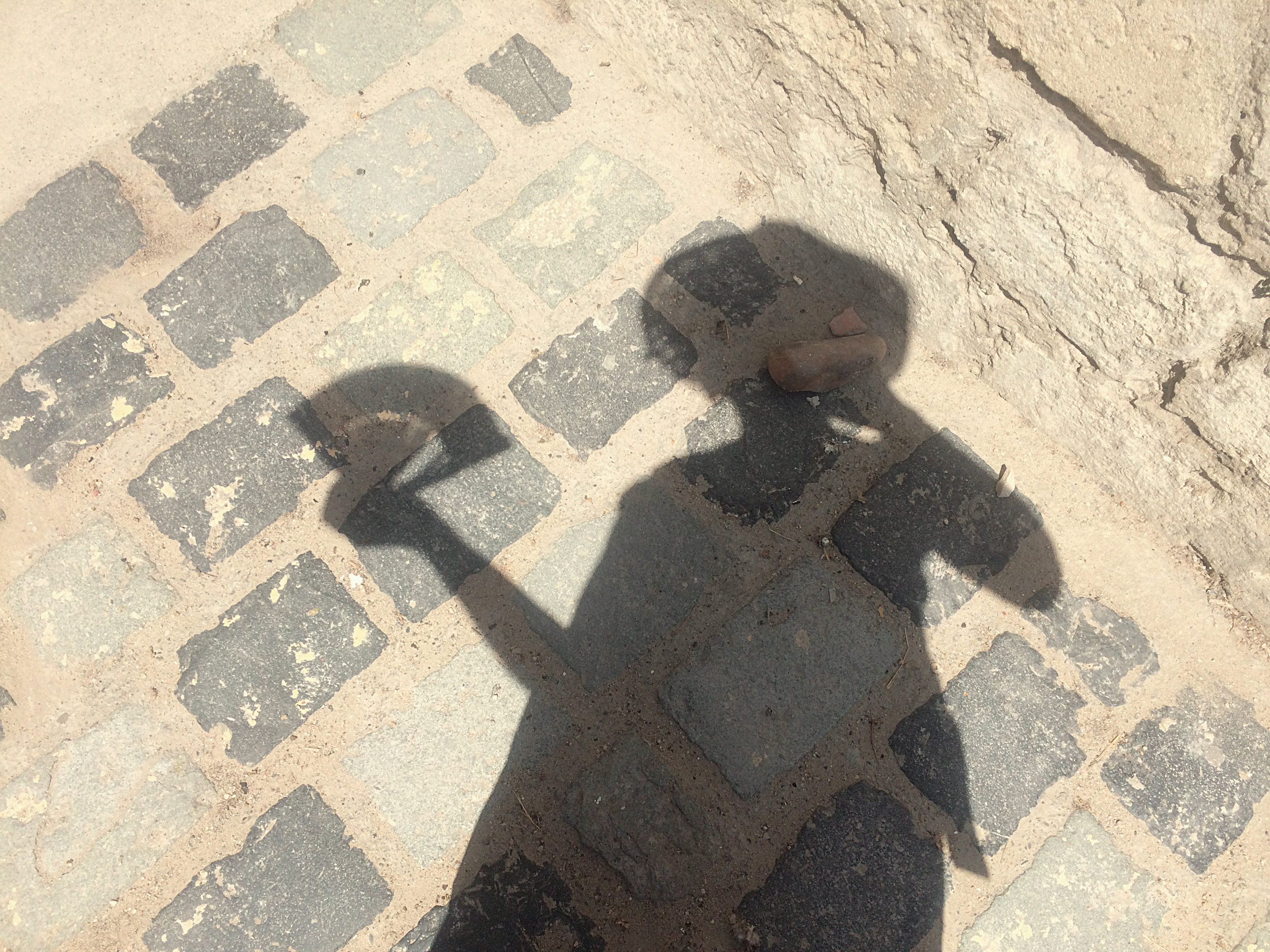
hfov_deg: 61.7
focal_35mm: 29
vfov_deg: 48.2
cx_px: 635
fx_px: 1064
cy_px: 476
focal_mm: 4.15
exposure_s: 1/2933
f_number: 2.2
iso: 32
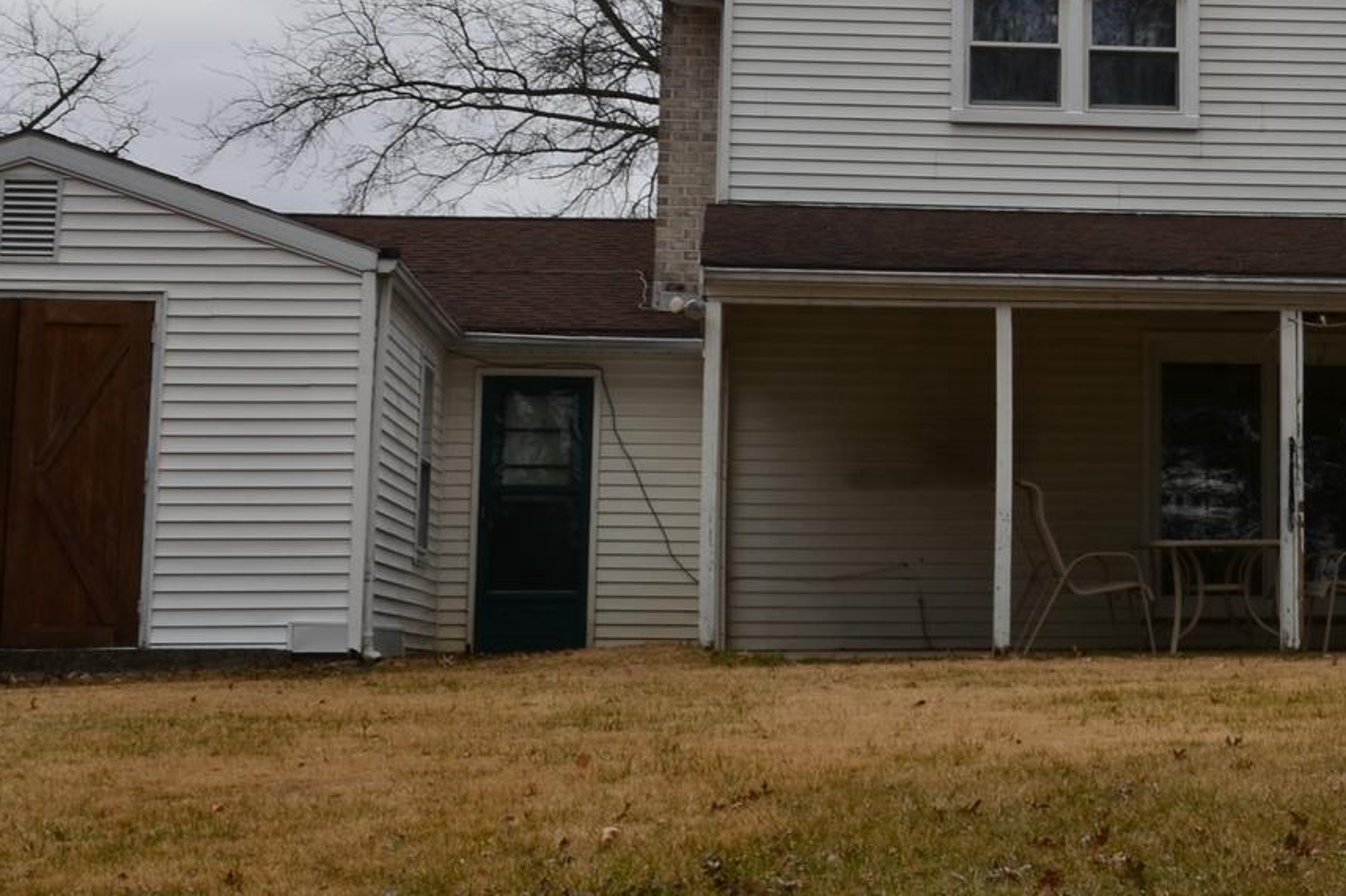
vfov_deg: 15.7
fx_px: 3214
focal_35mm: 86
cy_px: 101
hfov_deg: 23.1
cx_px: 1175
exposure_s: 1/125
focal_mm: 24
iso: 140
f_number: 11
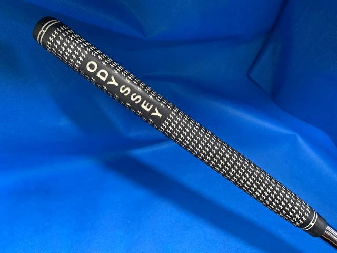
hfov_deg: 67.3
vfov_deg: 53.1
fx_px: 253
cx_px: 168
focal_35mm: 26
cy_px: 126
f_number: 1.8
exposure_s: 1/60
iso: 320
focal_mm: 4.25
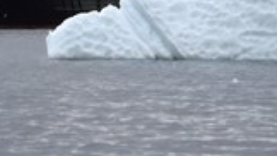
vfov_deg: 2.2
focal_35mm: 542
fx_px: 3980
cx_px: 106
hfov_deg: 4.0
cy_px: -77
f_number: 6.3
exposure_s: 1/800
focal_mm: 200
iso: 400
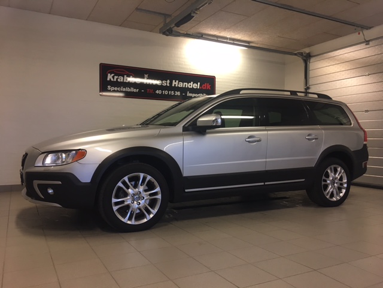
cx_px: 192
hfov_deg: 61.7
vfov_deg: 48.2
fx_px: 321
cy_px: 144
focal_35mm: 29
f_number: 2.2
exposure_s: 1/33
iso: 80
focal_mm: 4.15
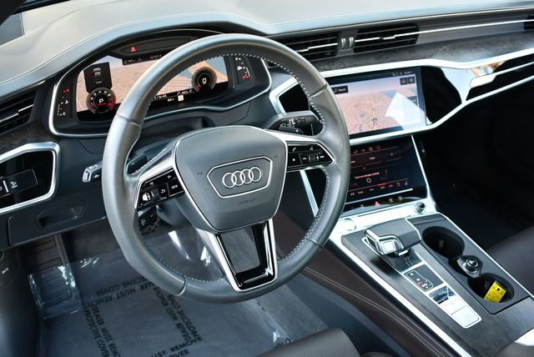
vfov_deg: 33.5
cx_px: 267
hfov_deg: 48.4
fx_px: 594
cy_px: 178
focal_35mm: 40
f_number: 3.5
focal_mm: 20
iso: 800
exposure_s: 1/125
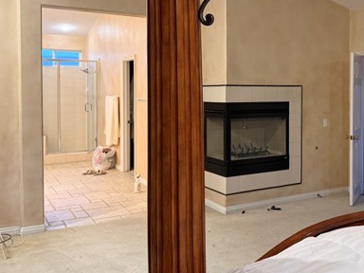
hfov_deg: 45.7
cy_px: 98
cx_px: 256
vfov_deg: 35.7
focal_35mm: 40
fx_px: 421
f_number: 1.78
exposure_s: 1/60
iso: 320
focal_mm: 6.76
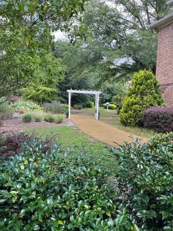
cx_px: 86
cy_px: 116
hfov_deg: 53.1
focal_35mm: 26
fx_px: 173
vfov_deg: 67.3
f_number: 1.6
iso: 40
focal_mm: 5.1
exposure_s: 1/288
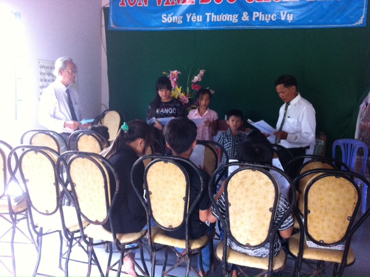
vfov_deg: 40.6
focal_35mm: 35
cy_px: 138
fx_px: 374
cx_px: 185
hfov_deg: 52.7
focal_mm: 3.85
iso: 250
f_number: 2.8
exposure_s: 1/15
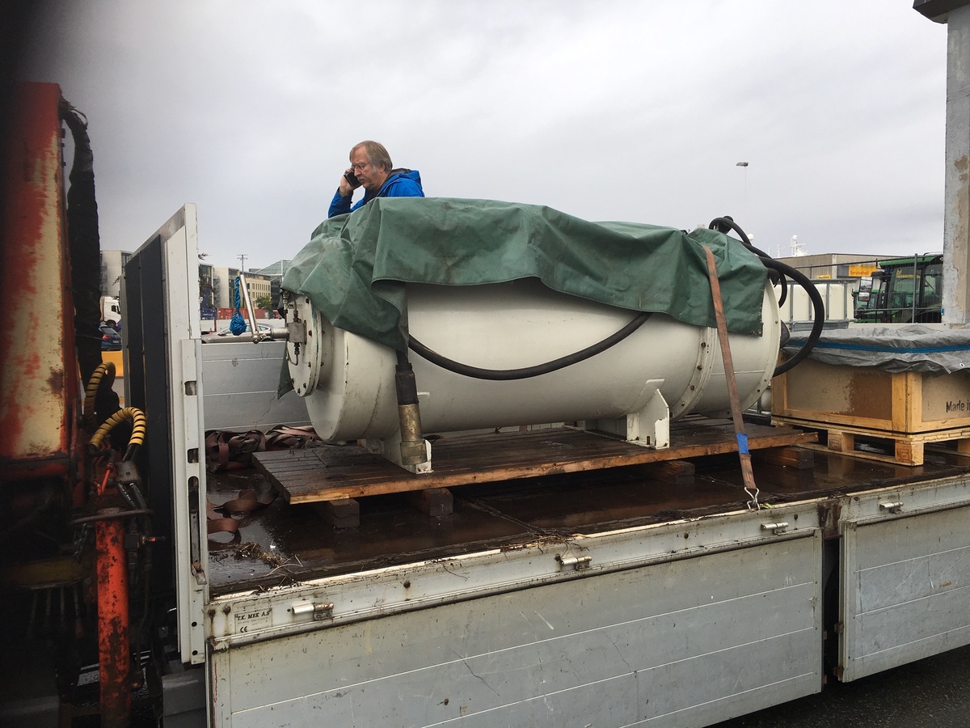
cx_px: 485
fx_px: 813
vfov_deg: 48.2
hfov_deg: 61.7
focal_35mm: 29
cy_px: 364
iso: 25
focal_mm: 4.15
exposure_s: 1/337
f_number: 2.2
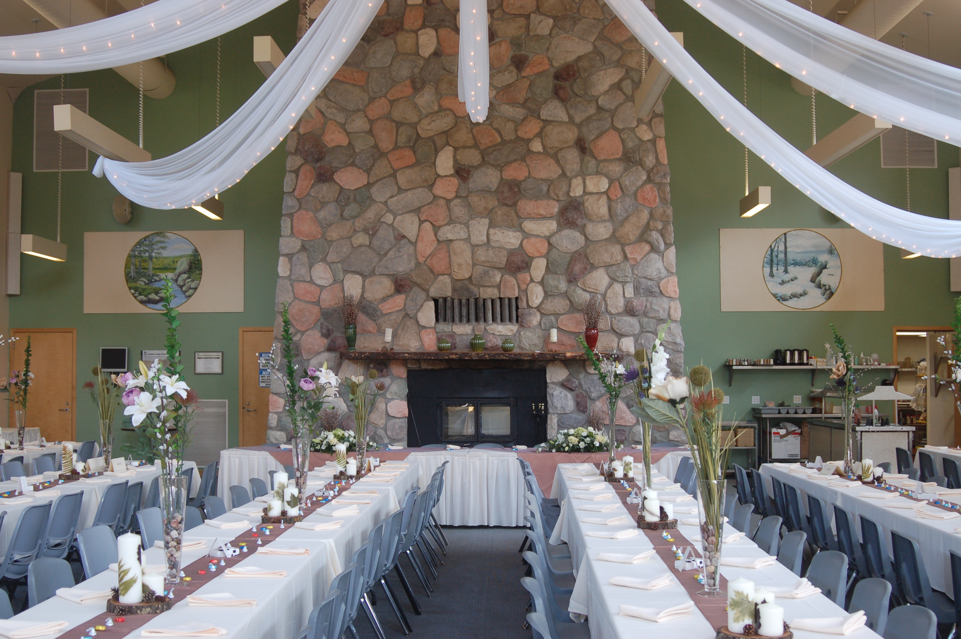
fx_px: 1120
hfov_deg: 46.4
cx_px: 480
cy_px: 320
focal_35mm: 42
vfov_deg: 31.8
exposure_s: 1/80
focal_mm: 28
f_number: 4.5
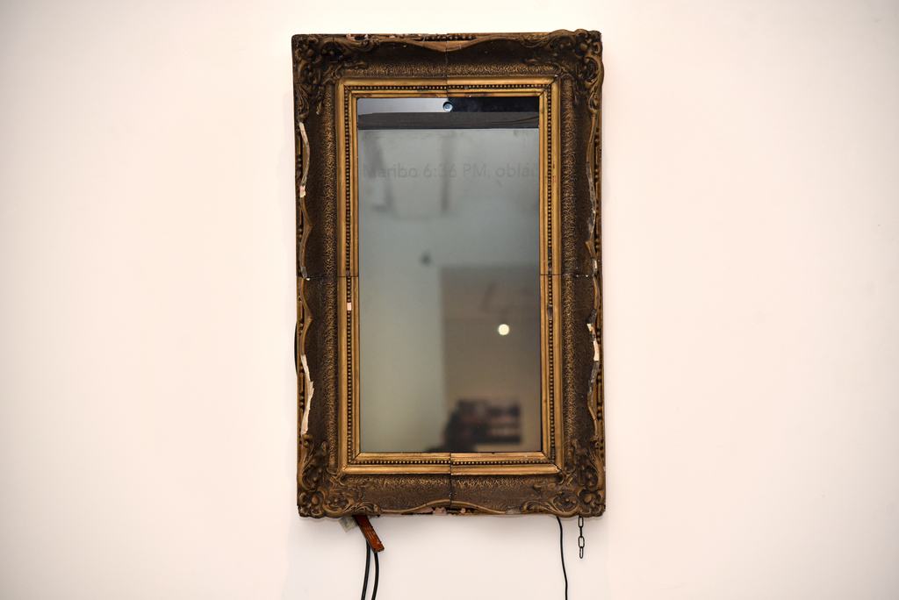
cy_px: 300
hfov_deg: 17.1
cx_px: 450
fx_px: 2998
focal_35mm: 120
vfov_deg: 11.4
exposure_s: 1/200
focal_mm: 120
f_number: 4
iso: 800
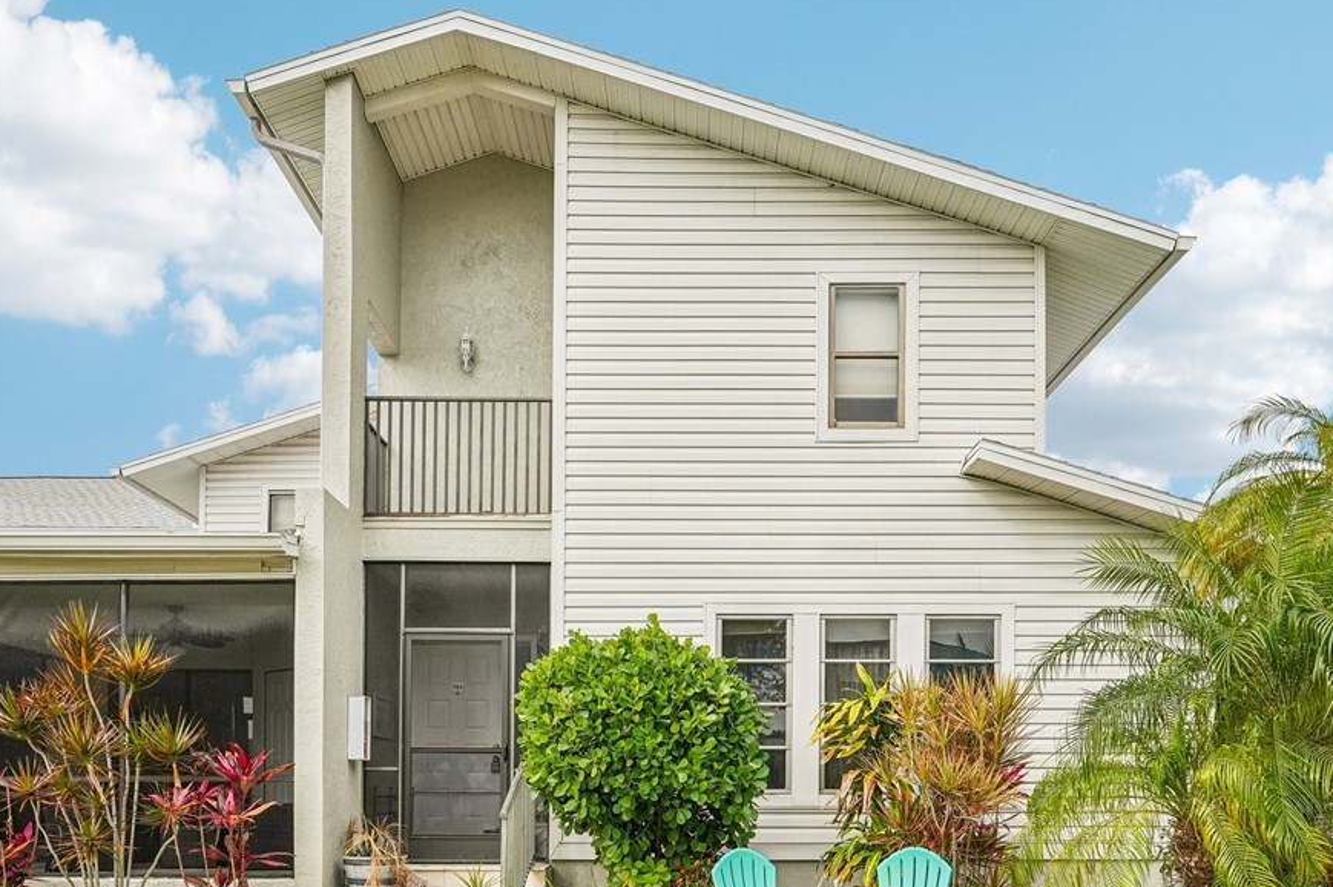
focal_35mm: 30
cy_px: 532
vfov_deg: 43.3
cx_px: 663
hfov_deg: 62.0
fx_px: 1110
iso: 400
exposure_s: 1/1000
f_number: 8
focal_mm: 24
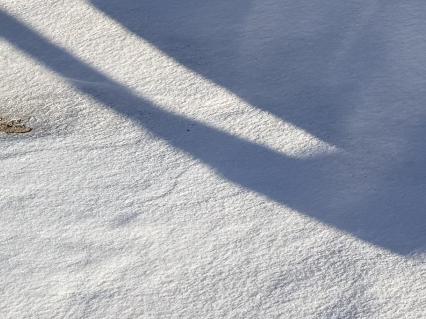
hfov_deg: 13.8
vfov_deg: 10.3
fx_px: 1624
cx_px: 697
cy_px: -325
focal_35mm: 132
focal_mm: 6.76
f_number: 1.78
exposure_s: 1/3759
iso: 80
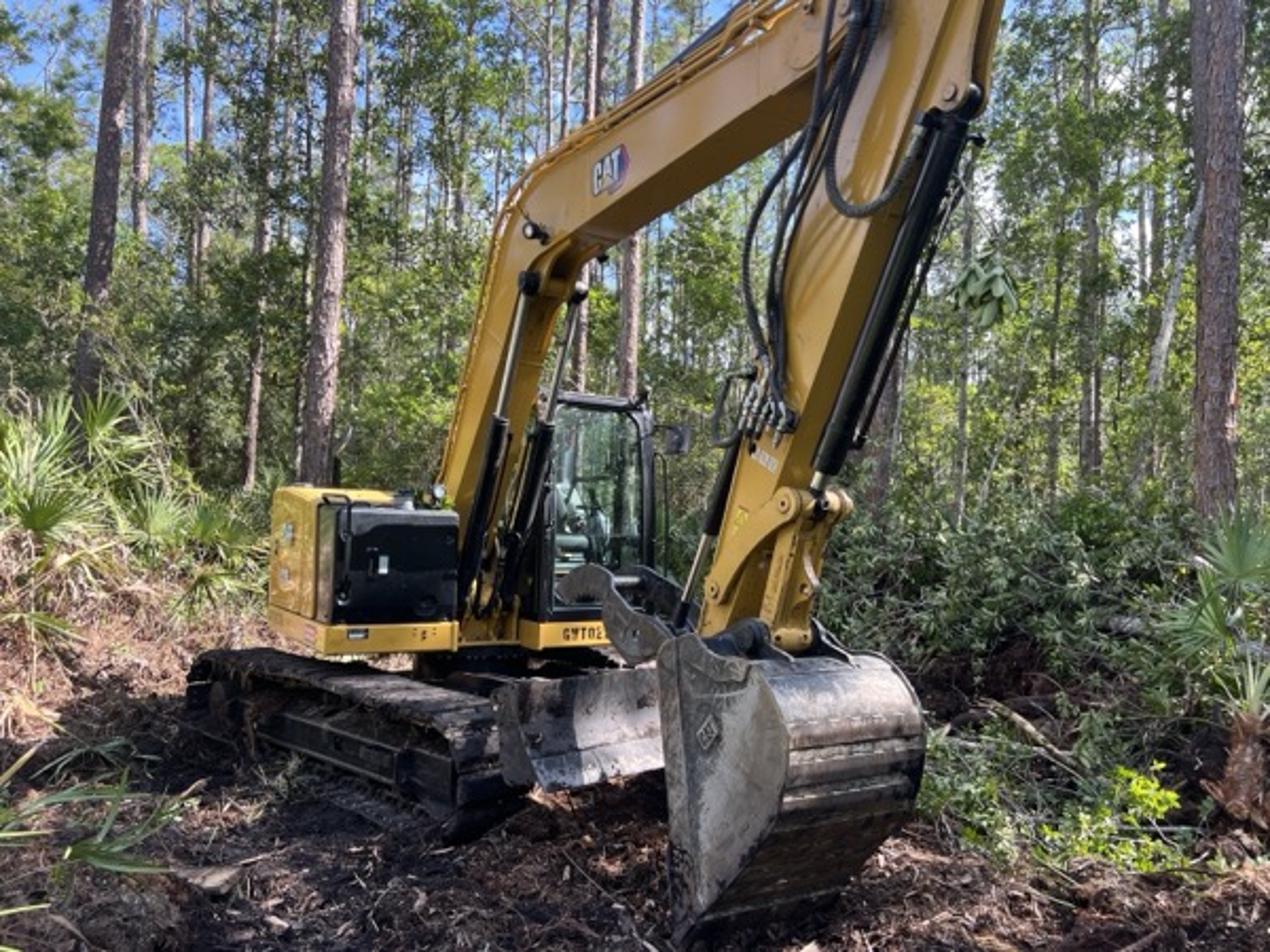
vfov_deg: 53.1
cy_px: 476
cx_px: 635
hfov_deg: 67.3
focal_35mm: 26
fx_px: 954
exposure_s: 1/513
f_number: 1.5
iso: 50
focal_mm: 5.7
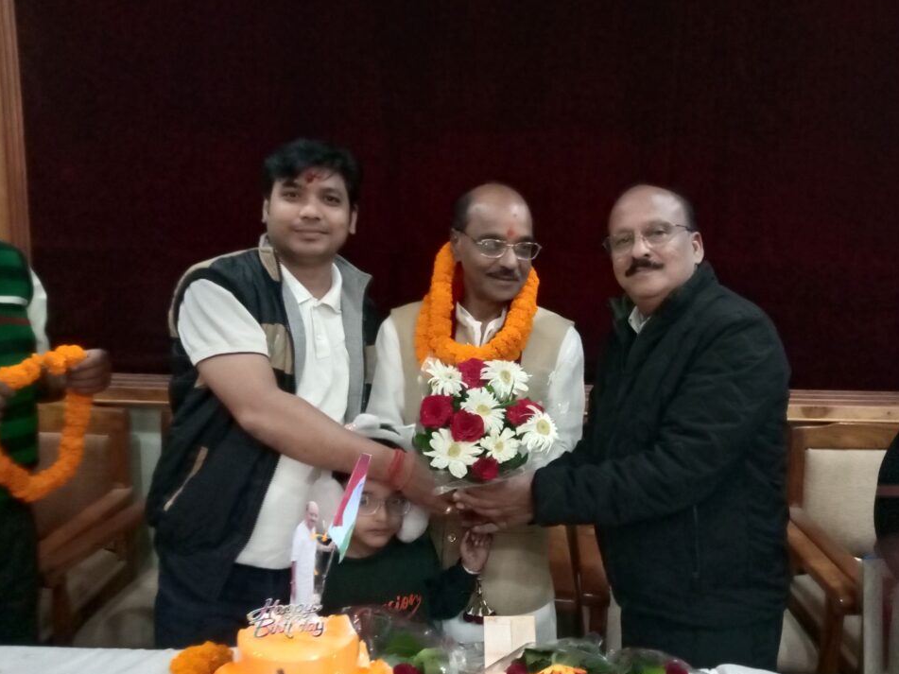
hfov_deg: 63.4
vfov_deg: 49.7
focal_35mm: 28
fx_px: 727
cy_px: 348
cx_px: 480
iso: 2021
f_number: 2.2
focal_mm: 3.65
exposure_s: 1/20
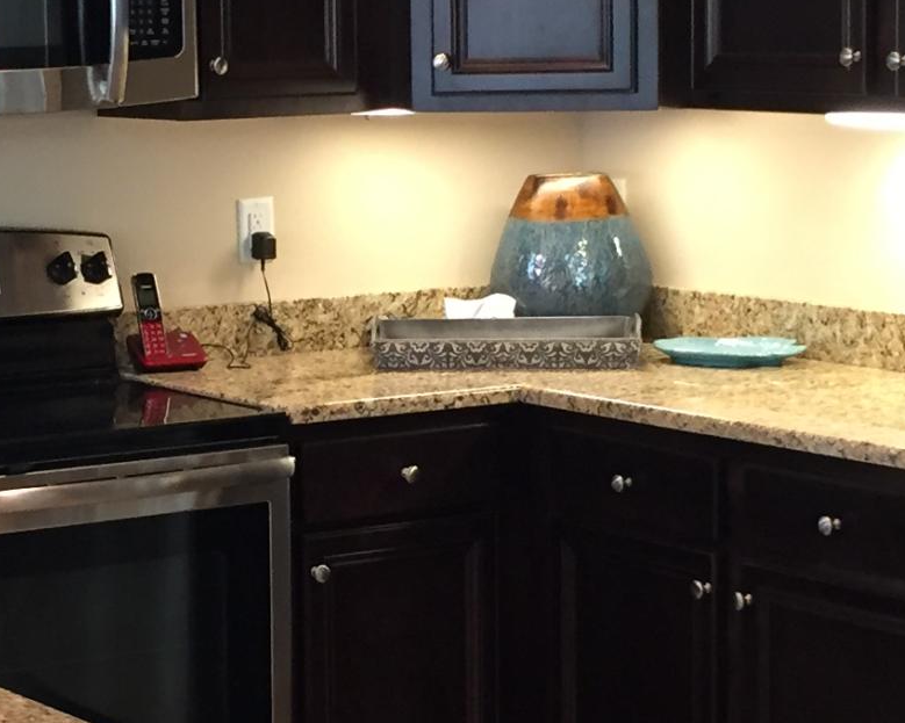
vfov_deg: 14.1
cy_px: 422
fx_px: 2919
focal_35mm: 109
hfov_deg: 17.5
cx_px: 244
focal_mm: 4.15
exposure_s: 1/30
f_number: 2.2
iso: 125
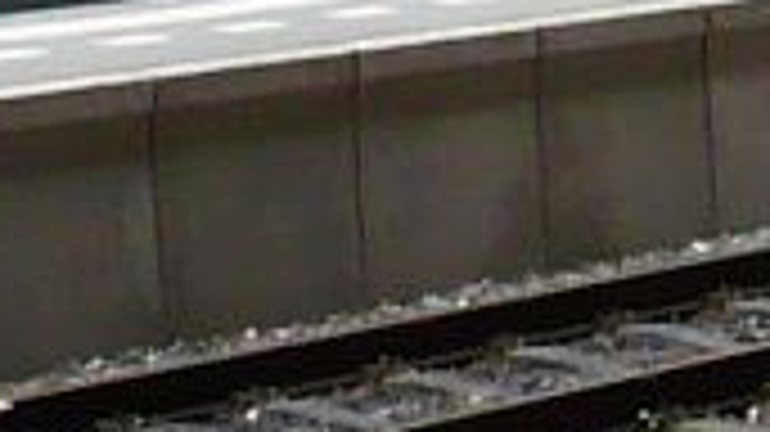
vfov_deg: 4.5
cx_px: 2499
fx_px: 5449
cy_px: -328
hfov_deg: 7.0
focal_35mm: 267
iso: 200
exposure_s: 1/20
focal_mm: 5.8
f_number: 2.8
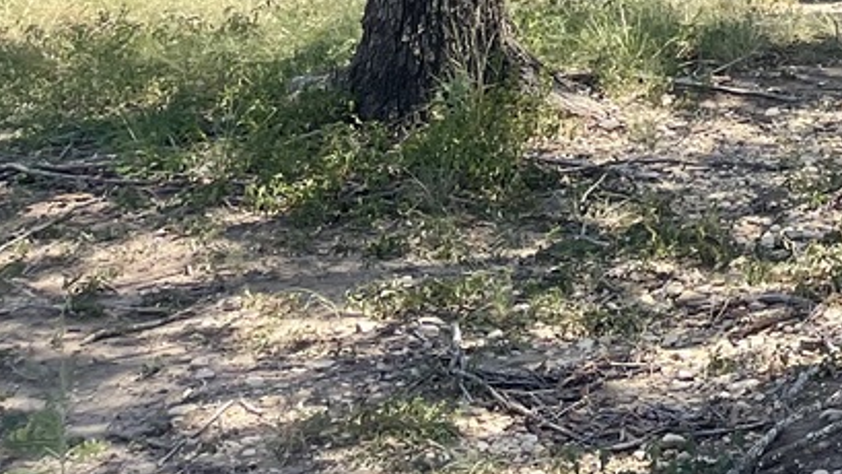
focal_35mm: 96
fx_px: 2143
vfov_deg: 11.6
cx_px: 1476
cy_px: -412
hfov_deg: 18.1
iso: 32
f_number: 1.6
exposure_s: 1/1456
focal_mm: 5.1
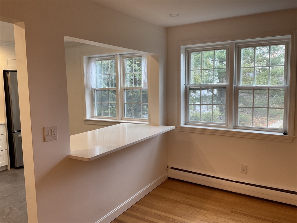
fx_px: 249
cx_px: 148
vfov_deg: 48.2
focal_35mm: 29
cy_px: 112
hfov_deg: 61.7
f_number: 1.8
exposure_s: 1/60
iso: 40
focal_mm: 3
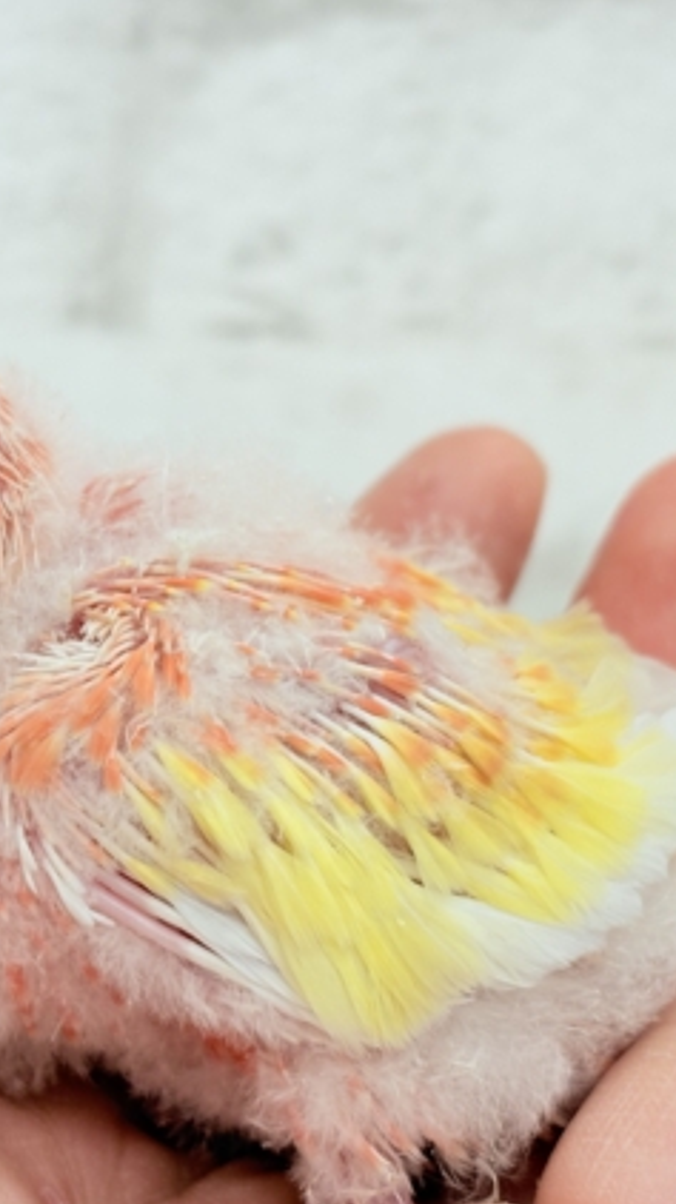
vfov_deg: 24.7
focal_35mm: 86
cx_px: 228
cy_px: 619
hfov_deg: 14.0
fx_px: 2744
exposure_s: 1/50
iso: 40
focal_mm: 5.96
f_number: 1.6
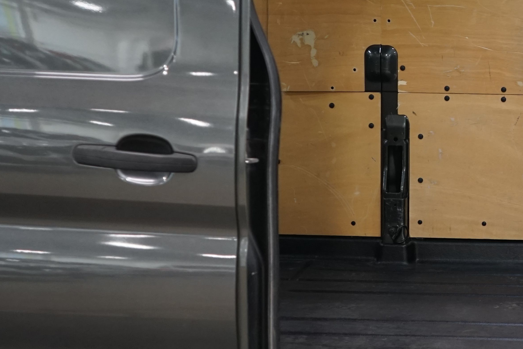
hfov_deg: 25.6
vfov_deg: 18.3
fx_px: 1075
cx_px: 555
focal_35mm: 74
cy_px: 96
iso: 1250
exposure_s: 1/60
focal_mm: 29
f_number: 4
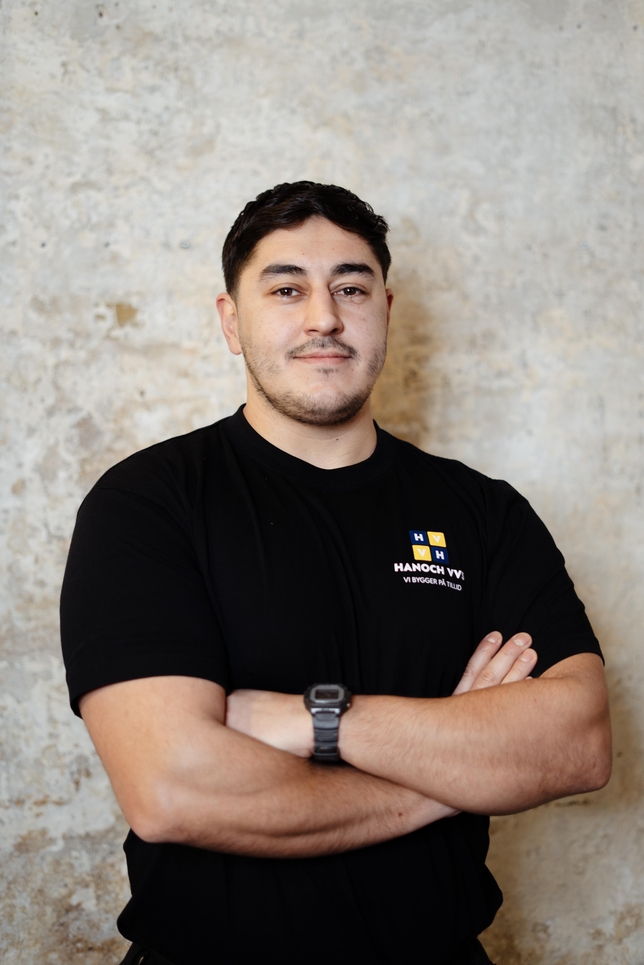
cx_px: 322
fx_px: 1342
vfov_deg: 39.6
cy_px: 482
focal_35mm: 50
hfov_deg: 27.0
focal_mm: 50
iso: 250
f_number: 2
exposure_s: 1/60
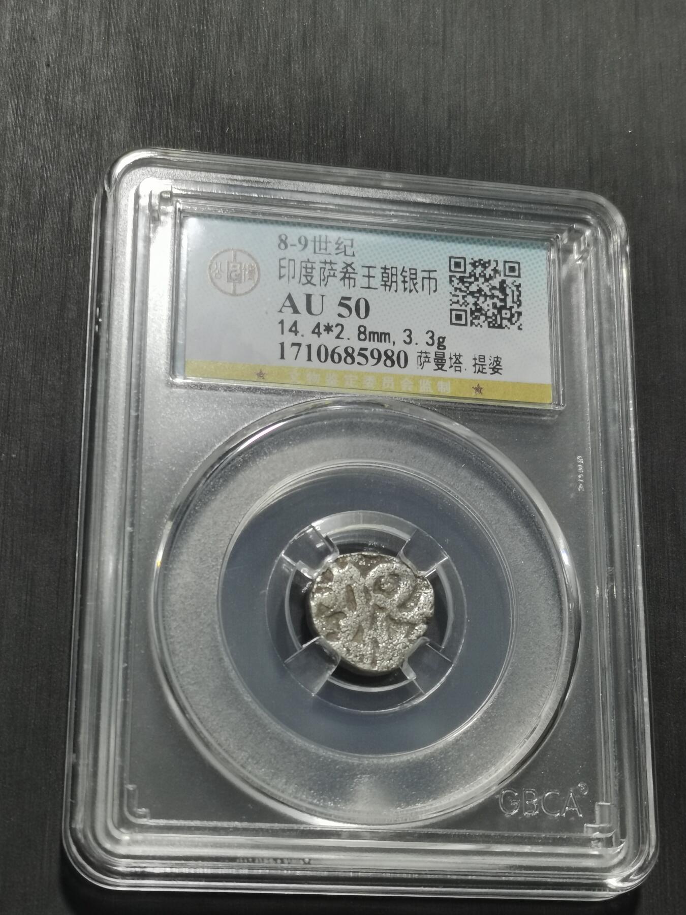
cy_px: 458
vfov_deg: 29.0
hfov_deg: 21.9
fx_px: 1770
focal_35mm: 67
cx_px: 343
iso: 100
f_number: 1.8
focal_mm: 5.58
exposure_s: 1/120
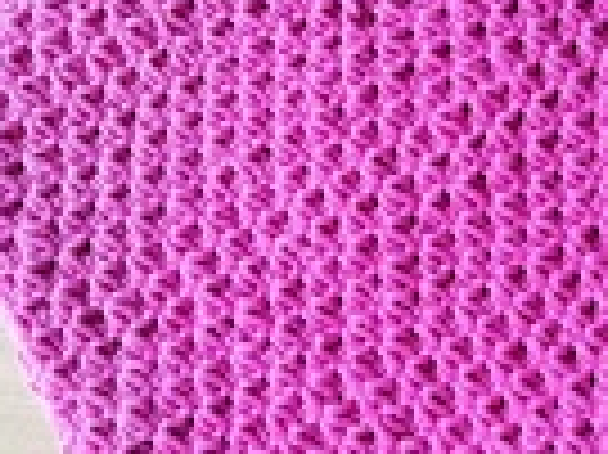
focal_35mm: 70
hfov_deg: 27.0
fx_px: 1228
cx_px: 520
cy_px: 99
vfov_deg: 20.8
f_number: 1.8
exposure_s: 1/33.3
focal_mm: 3.95
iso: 400
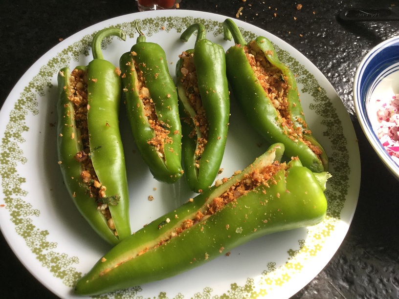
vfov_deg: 45.4
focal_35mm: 31
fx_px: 357
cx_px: 200
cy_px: 150
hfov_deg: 58.4
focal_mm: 3.3
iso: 25
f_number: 2.4
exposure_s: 1/40
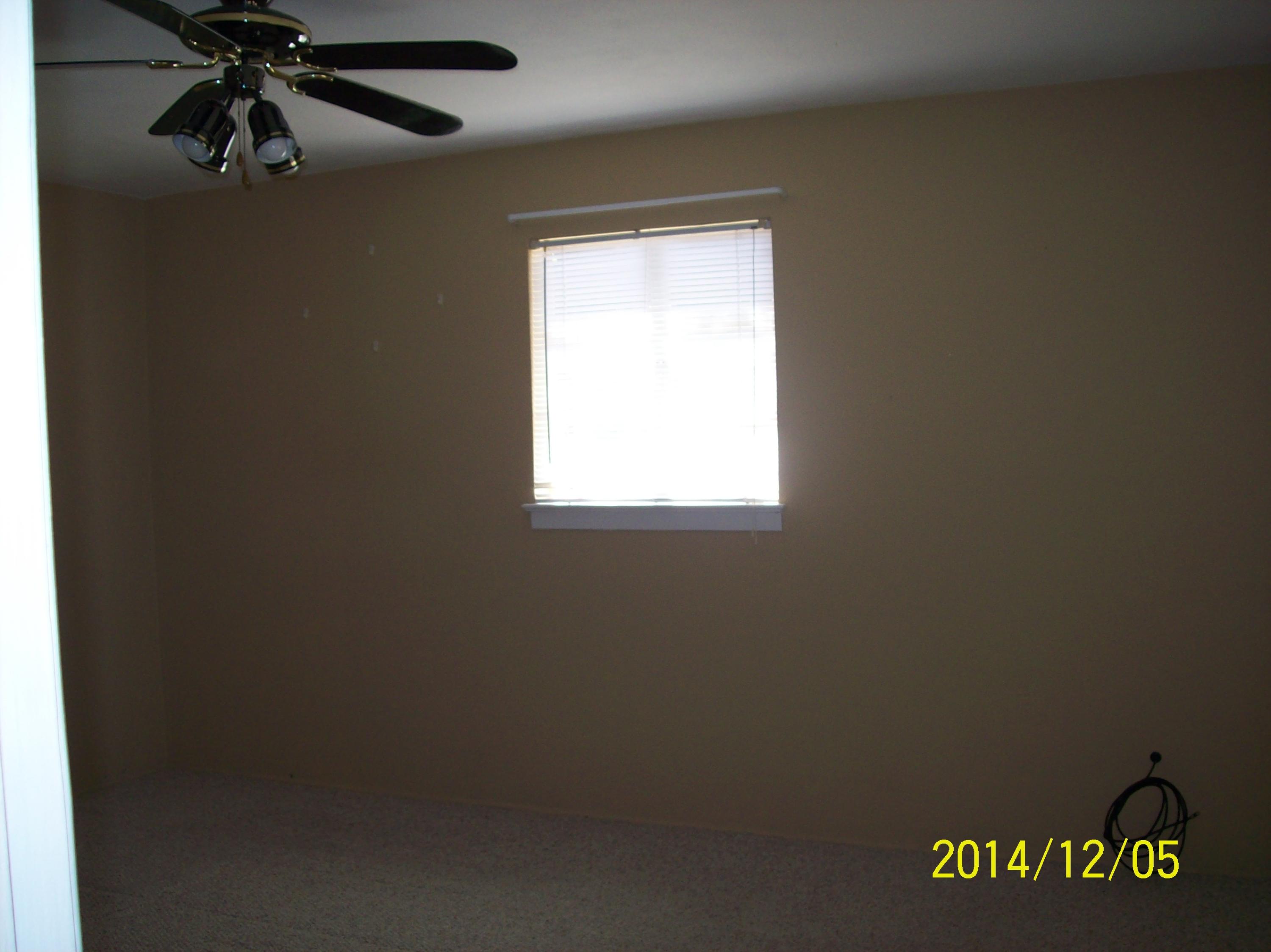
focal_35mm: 36
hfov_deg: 51.4
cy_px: 476
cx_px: 636
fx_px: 1321
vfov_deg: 39.6
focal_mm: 6
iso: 80
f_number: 2.7
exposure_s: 1/64
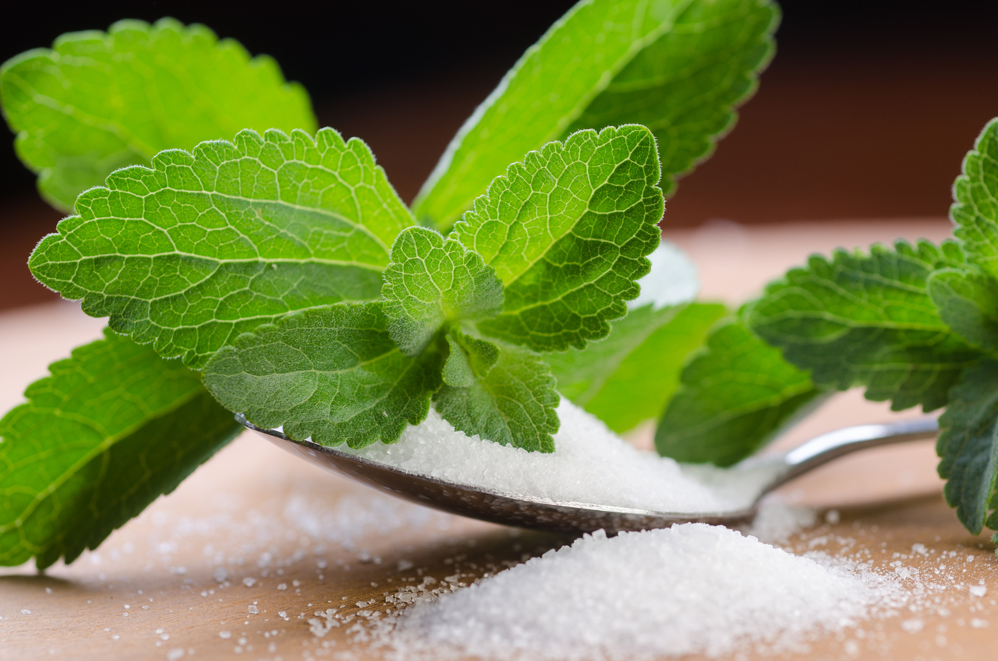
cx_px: 499
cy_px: 330
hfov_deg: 13.7
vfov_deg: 9.1
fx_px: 4150
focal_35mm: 150
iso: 100
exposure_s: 1/60
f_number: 5.6
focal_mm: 100
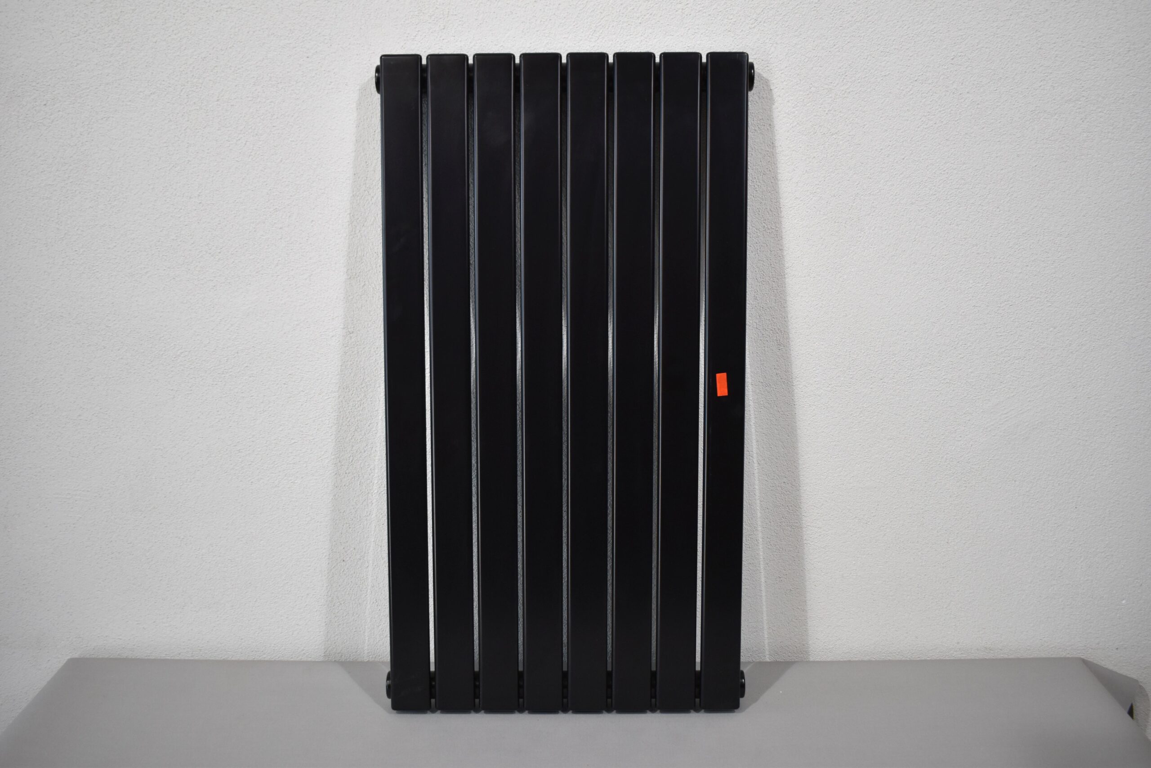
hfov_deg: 55.1
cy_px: 384
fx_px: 1103
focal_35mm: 34
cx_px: 576
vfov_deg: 38.4
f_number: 3.8
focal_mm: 23
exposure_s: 1/250
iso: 640
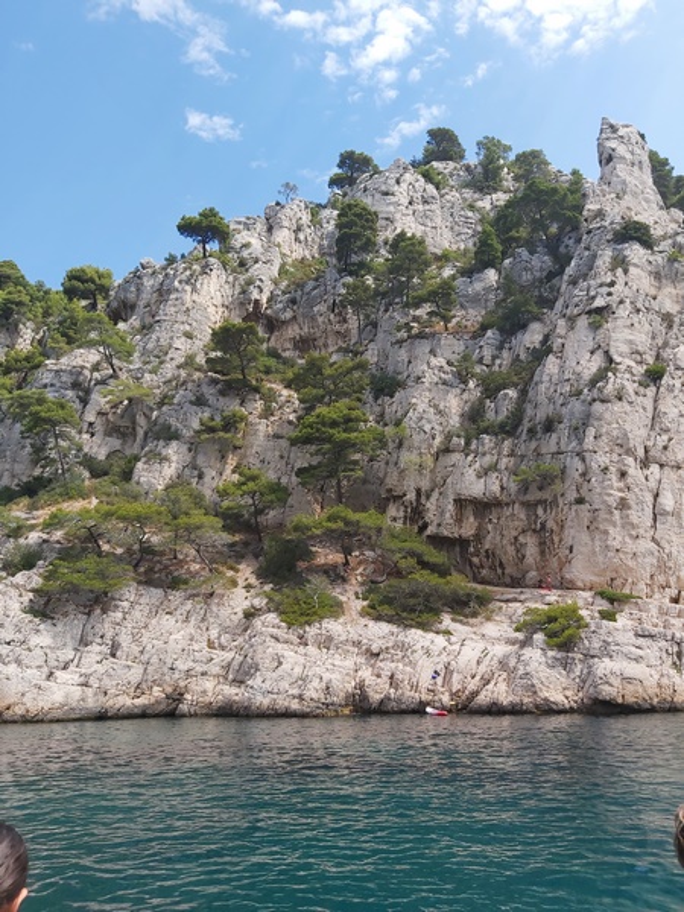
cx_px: 342
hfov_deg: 53.1
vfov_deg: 67.3
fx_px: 685
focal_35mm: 26
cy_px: 456
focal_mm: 3.92
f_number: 1.7
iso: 64
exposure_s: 1/1415
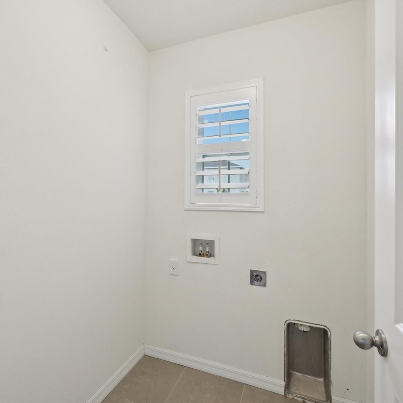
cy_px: 202
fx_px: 237
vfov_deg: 80.7
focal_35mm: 18
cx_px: 186
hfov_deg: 80.6
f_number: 8
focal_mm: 14
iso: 400
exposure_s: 1/50
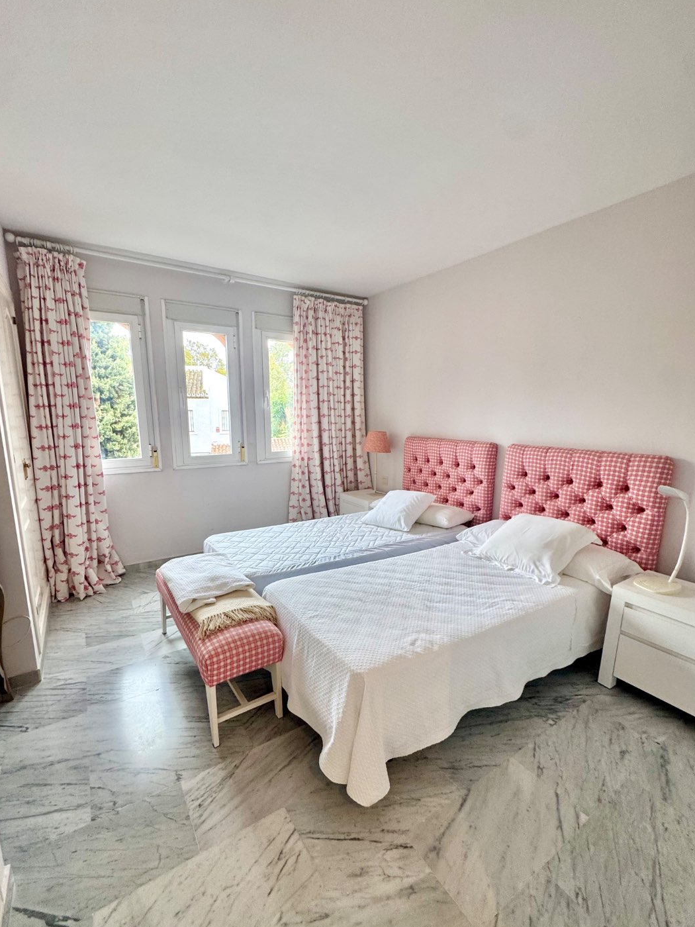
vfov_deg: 98.1
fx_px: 402
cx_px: 327
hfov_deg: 81.7
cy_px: 489
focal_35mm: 15
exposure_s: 1/100
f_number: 2.2
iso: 125
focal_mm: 2.22
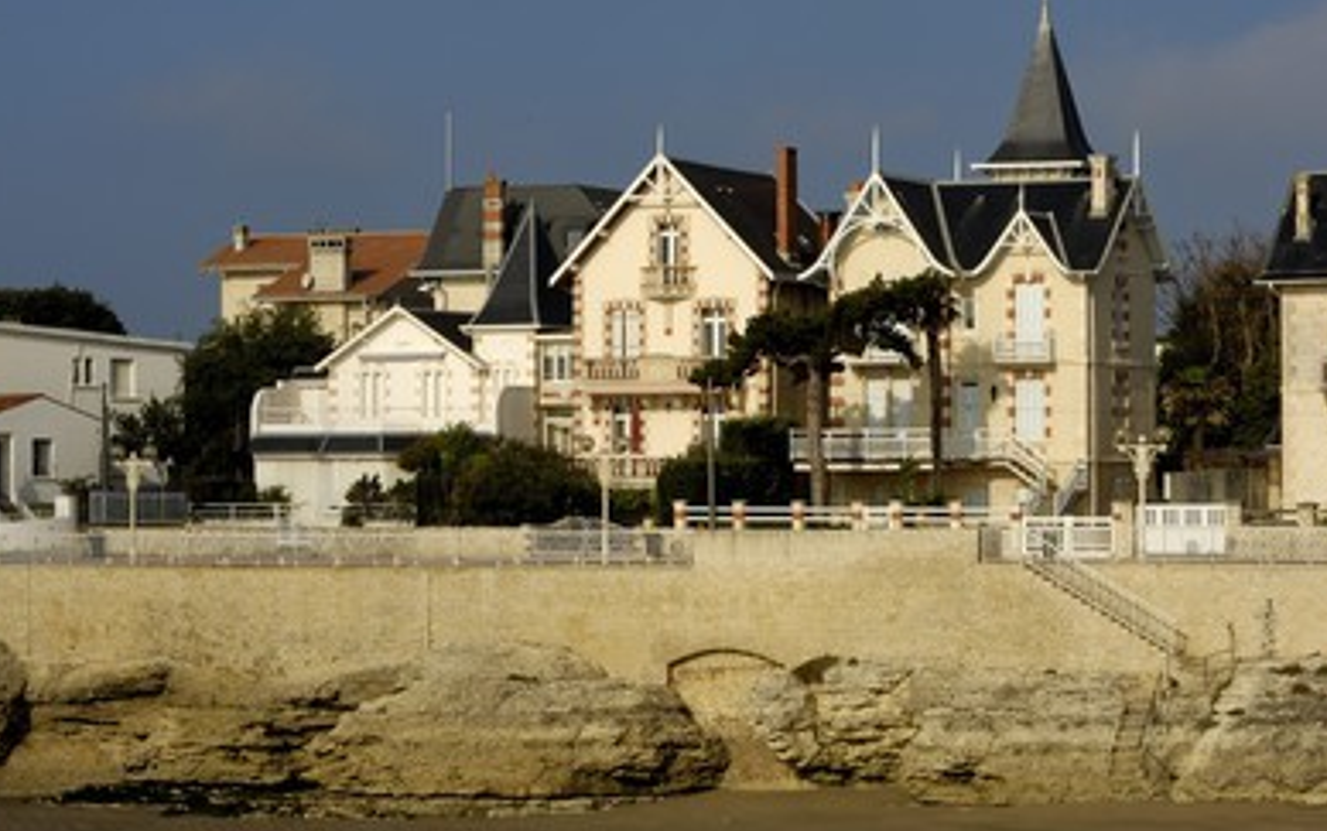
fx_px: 4198
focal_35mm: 116
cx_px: 672
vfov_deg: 11.3
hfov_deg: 18.0
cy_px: 356
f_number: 13
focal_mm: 70
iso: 100
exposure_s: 1/160
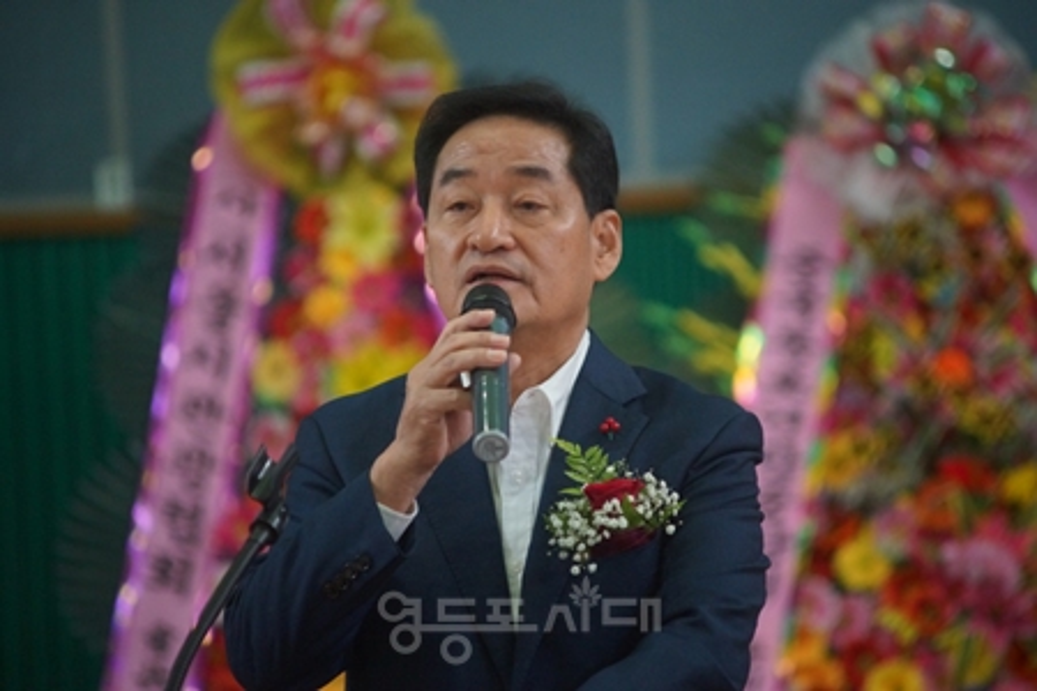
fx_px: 6049
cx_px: 518
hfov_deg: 9.8
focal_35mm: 210
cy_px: 346
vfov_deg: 6.5
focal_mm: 210
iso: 3200
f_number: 4
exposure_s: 1/250
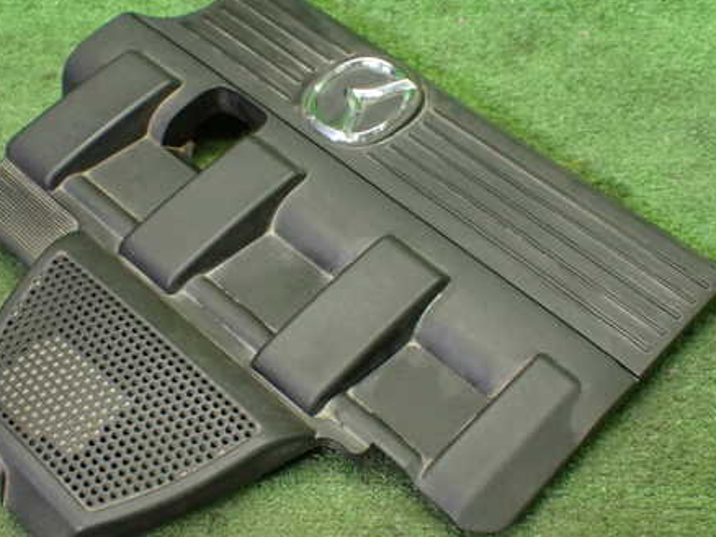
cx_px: 337
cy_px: 251
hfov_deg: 36.8
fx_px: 1076
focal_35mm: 52
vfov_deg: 28.1
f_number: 2.7
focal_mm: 6.83
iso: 800
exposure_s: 1/80
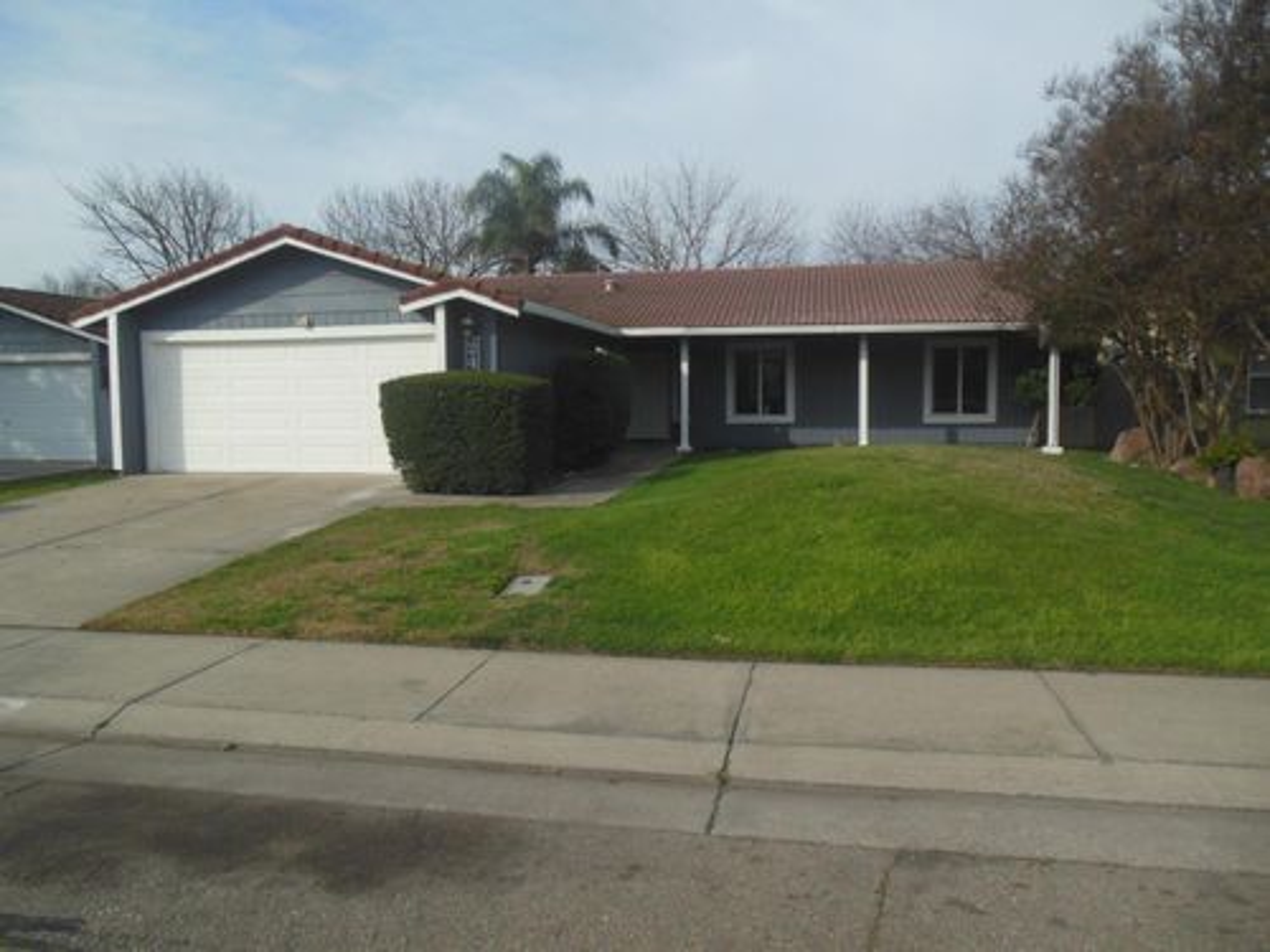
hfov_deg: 69.4
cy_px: 476
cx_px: 635
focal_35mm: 25
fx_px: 917
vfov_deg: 54.9
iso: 125
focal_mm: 4.5
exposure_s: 1/1500
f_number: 3.2
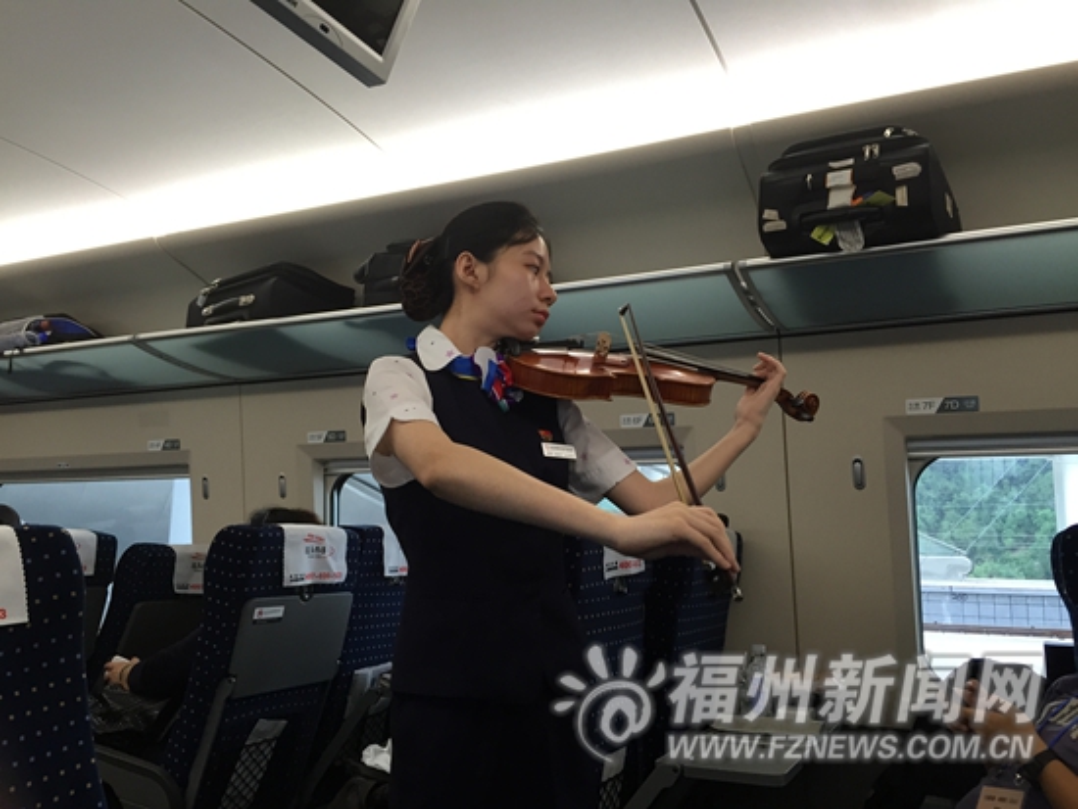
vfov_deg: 48.3
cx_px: 539
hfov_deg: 61.6
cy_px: 404
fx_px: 904
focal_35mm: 29
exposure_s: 1/30
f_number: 2.2
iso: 40
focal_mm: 4.15
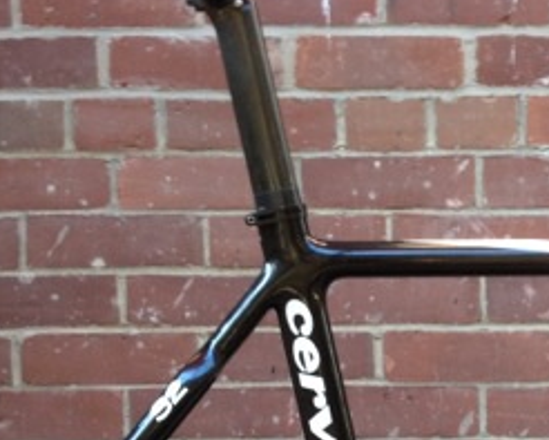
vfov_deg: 17.0
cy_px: 409
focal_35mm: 89
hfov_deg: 20.9
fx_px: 1447
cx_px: 529
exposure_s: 1/20
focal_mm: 4.28
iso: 64
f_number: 2.4
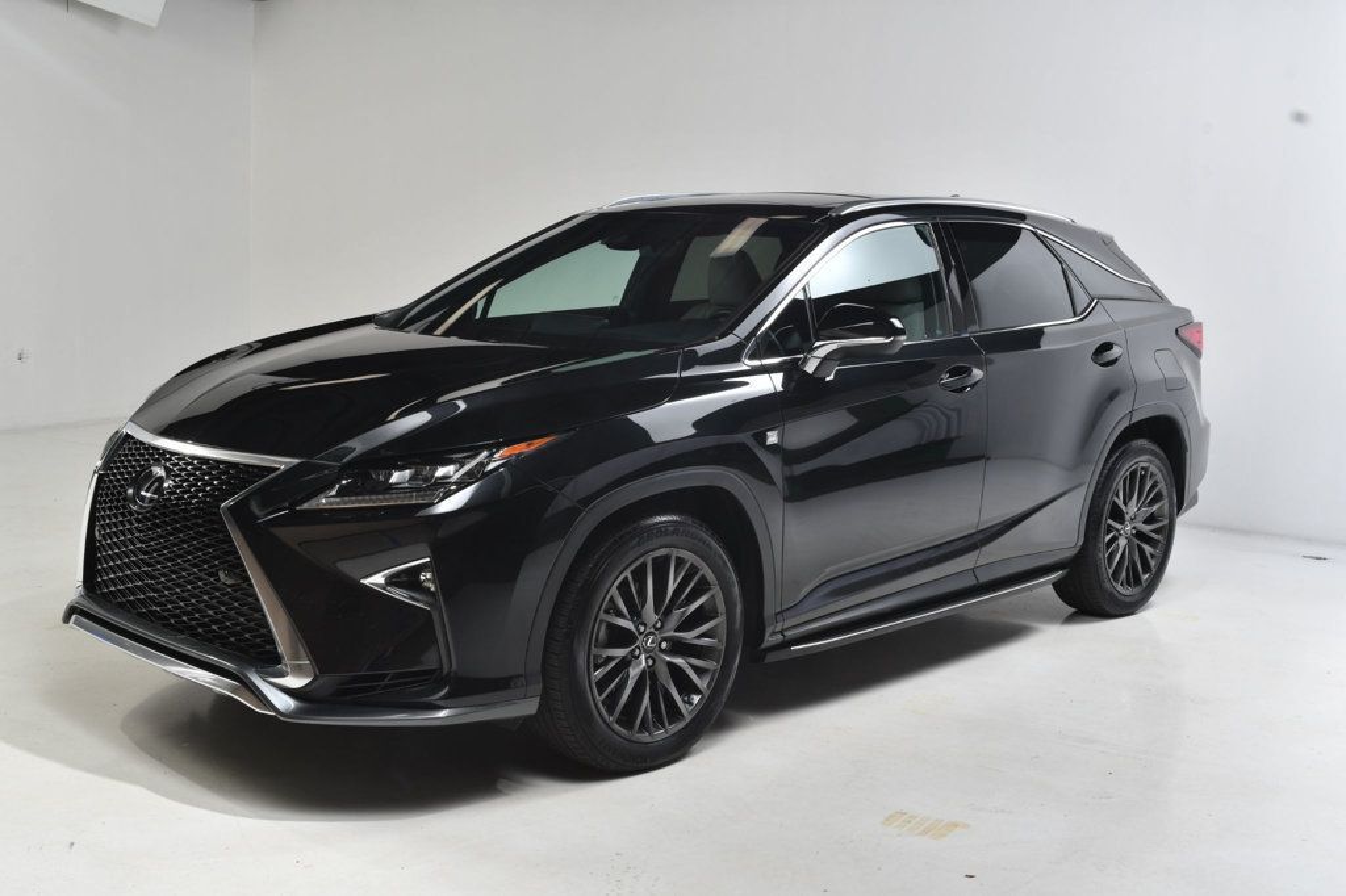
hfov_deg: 46.4
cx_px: 673
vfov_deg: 31.9
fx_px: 1570
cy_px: 448
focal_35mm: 42
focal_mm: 28
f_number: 11
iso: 100
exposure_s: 1/160
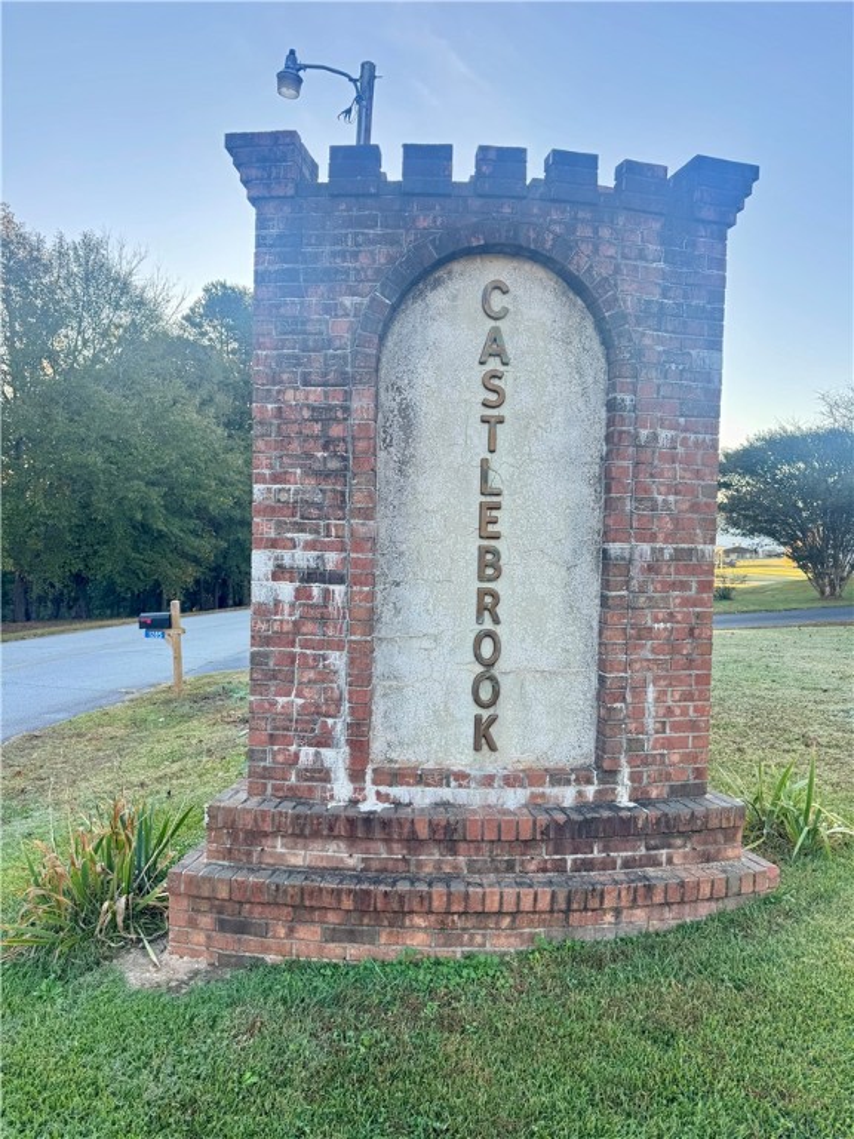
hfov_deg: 56.8
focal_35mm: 24
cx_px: 427
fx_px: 789
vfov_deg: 71.6
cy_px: 570
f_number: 1.78
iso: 80
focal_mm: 6.76
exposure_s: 1/218
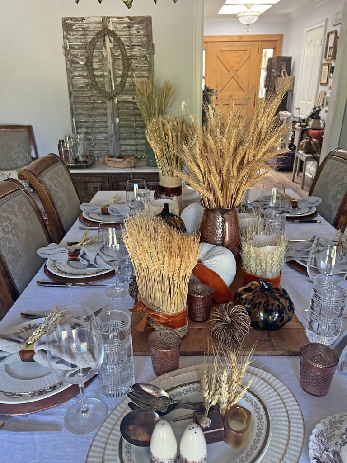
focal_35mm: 26
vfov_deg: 67.3
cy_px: 232
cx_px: 174
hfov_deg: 53.1
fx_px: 348
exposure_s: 1/90
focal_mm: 5.7
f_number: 1.5
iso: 125
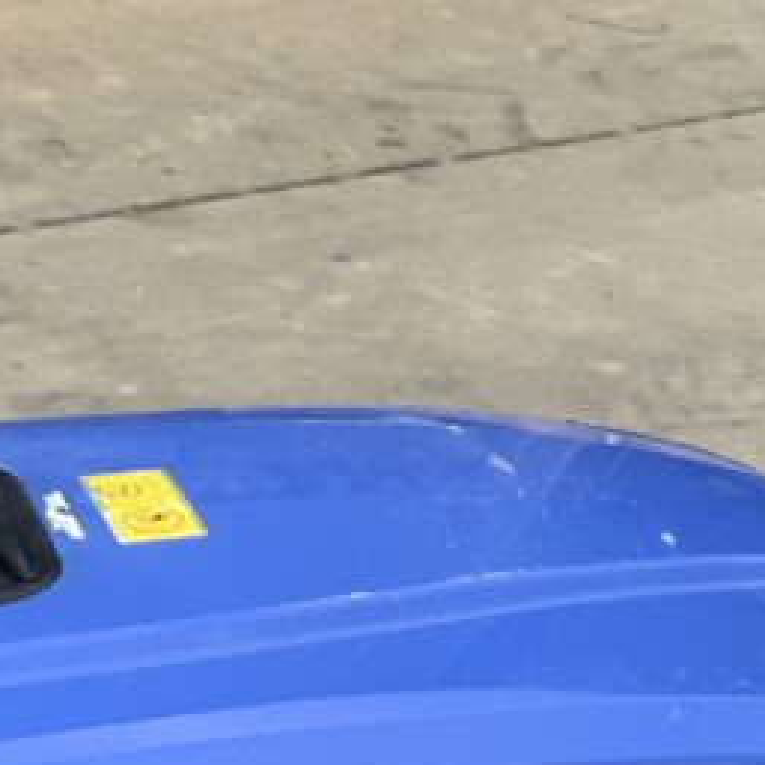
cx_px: 589
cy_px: 857
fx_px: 2550
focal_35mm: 102
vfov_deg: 16.5
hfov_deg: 17.0
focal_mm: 3
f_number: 1.8
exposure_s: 1/391
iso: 16
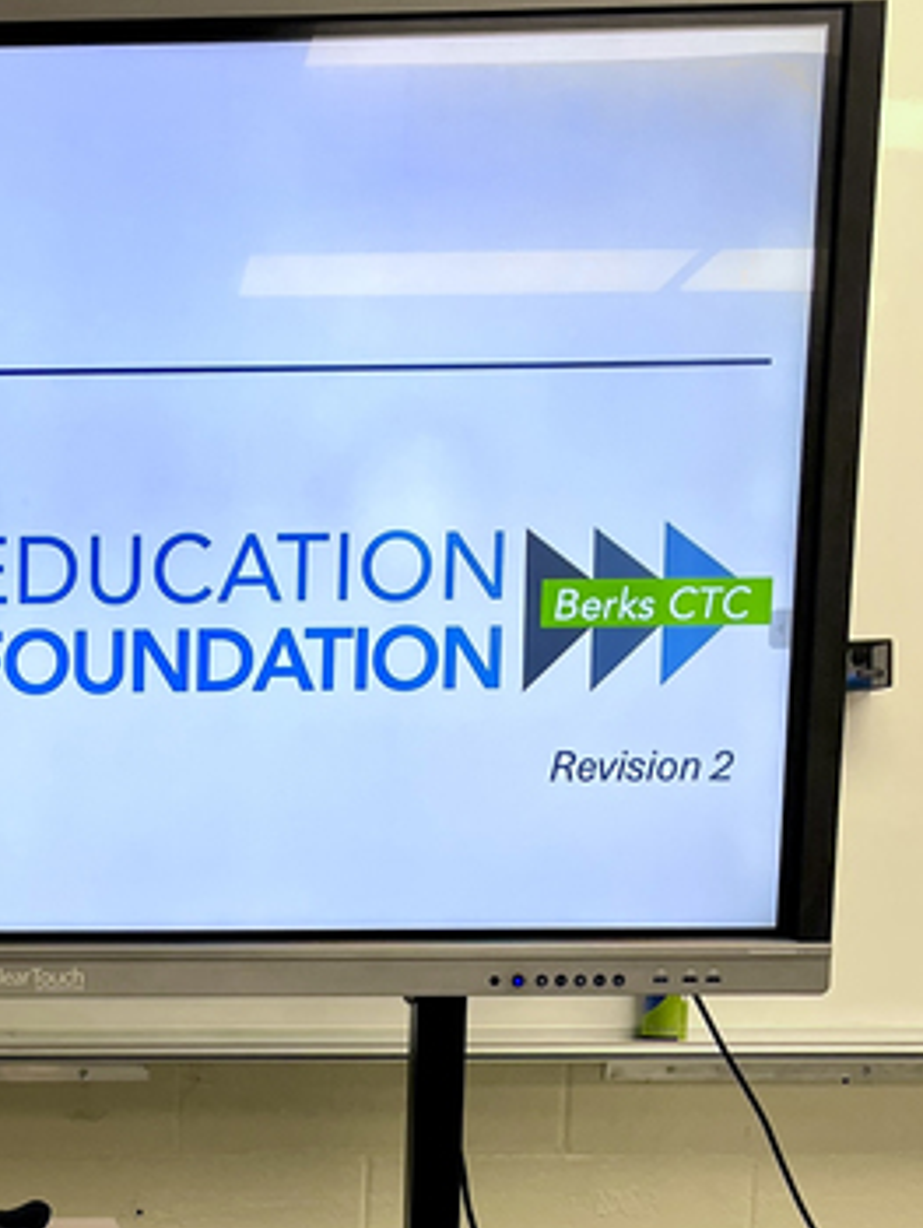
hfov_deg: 18.5
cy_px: 1224
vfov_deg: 24.5
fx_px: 2699
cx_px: -151
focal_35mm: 76
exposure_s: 1/120
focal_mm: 5.1
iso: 50
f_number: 1.6
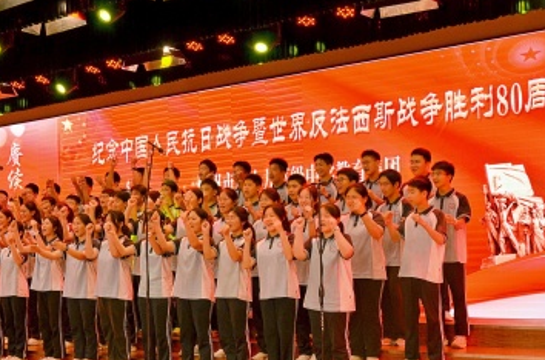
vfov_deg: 22.1
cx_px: 128
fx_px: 921
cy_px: 208
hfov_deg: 32.3
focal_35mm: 61
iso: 1000
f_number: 7.1
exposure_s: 1/200
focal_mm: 24
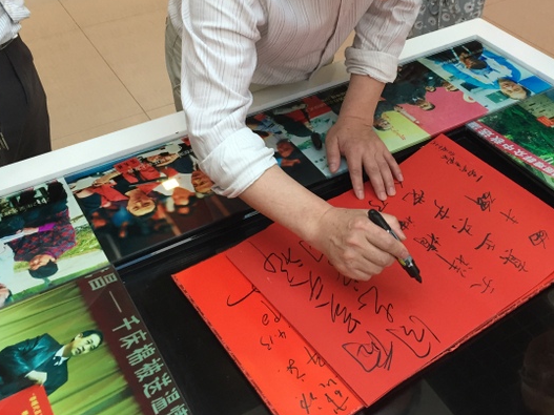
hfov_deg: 42.7
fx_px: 704
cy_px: 144
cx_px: 337
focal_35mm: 44
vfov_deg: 32.6
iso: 64
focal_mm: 4.15
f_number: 2.2
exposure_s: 1/33
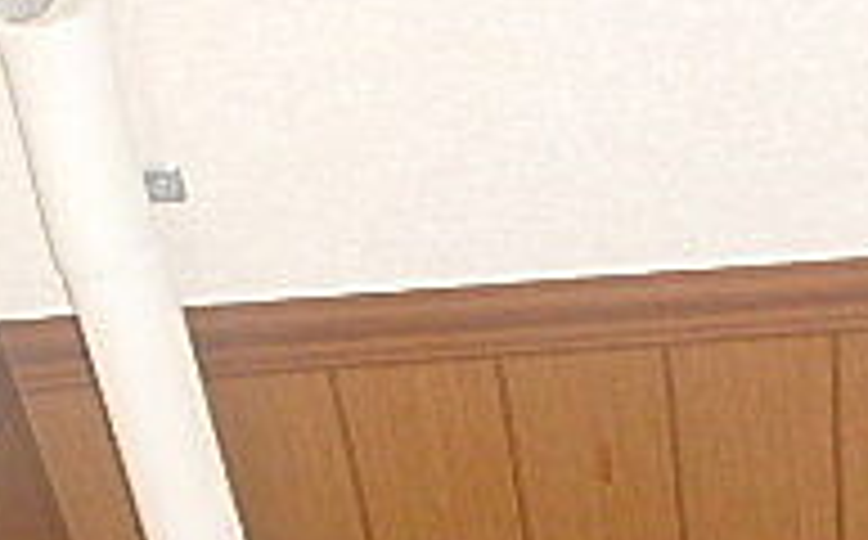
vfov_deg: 15.5
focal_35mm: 74
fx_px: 1748
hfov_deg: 27.4
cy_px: 918
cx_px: 684
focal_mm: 3.7
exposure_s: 1/30
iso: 400
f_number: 3.5
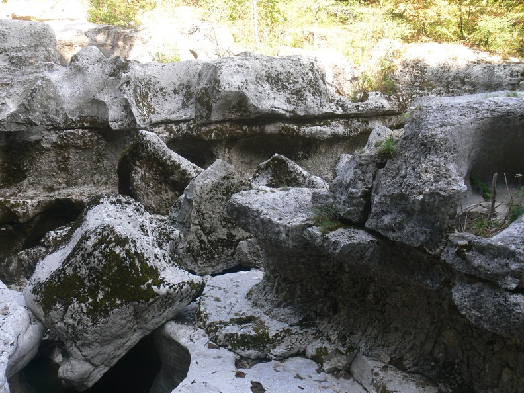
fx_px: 530
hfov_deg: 52.6
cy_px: 196
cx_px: 262
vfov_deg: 40.7
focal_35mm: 35
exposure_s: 1/60
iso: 80
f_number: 3.6
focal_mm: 7.4
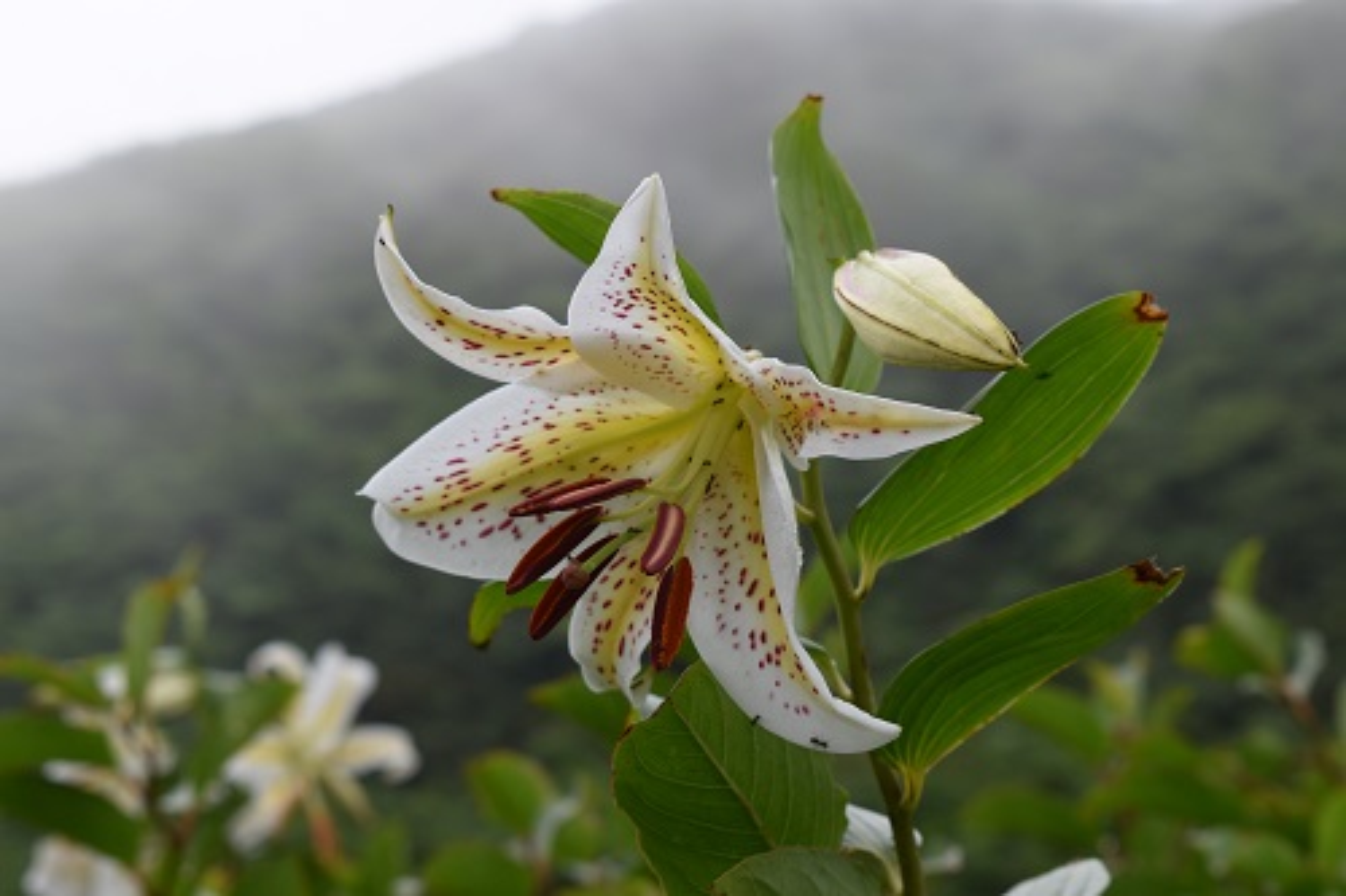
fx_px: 3083
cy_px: 448
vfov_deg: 16.5
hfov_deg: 24.6
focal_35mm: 82
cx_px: 673
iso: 180
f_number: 8
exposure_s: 1/250
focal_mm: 55
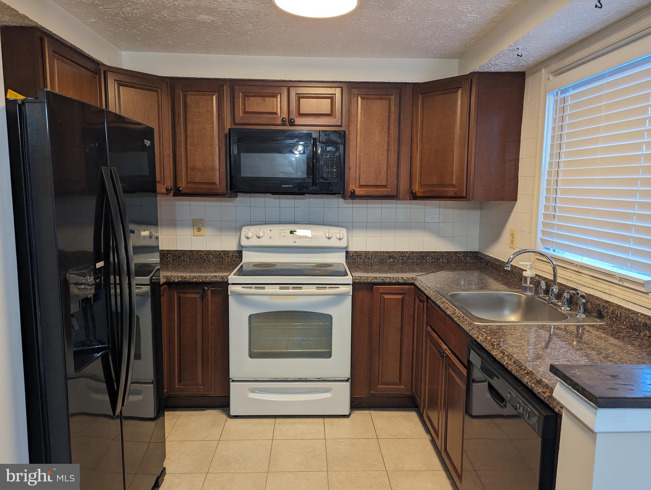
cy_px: 245
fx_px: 452
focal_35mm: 24
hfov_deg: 71.5
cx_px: 326
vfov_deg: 56.9
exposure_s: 1/24
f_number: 1.85
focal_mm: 6.81
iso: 78
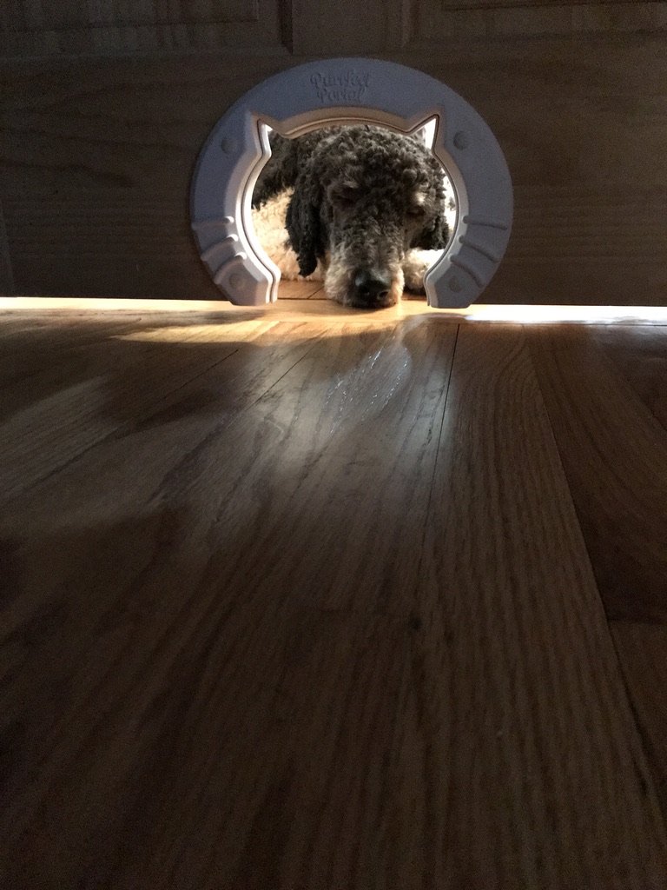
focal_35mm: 28
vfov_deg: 63.4
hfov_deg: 49.7
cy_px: 445
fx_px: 719
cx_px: 334
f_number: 1.8
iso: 640
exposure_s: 1/15
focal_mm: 3.99
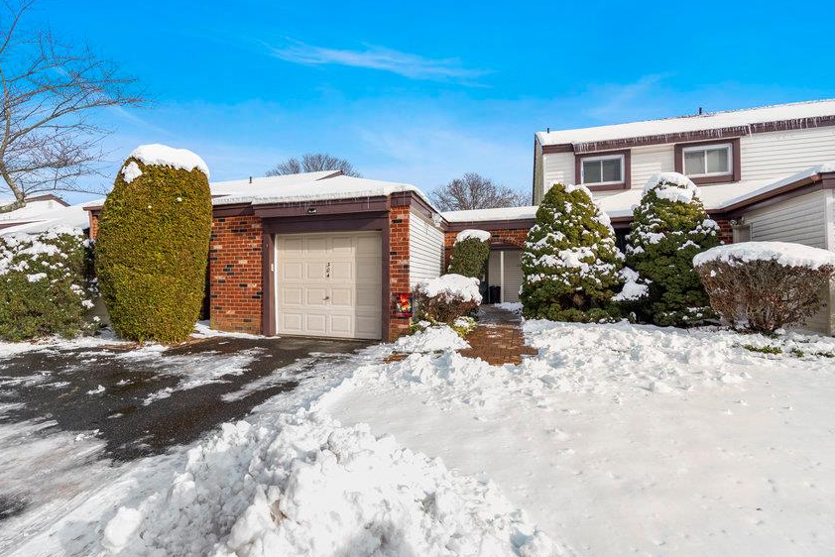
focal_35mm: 19
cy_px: 280
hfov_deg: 86.1
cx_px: 347
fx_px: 441
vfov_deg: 64.6
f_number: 5.6
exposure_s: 1/200
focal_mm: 16
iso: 80
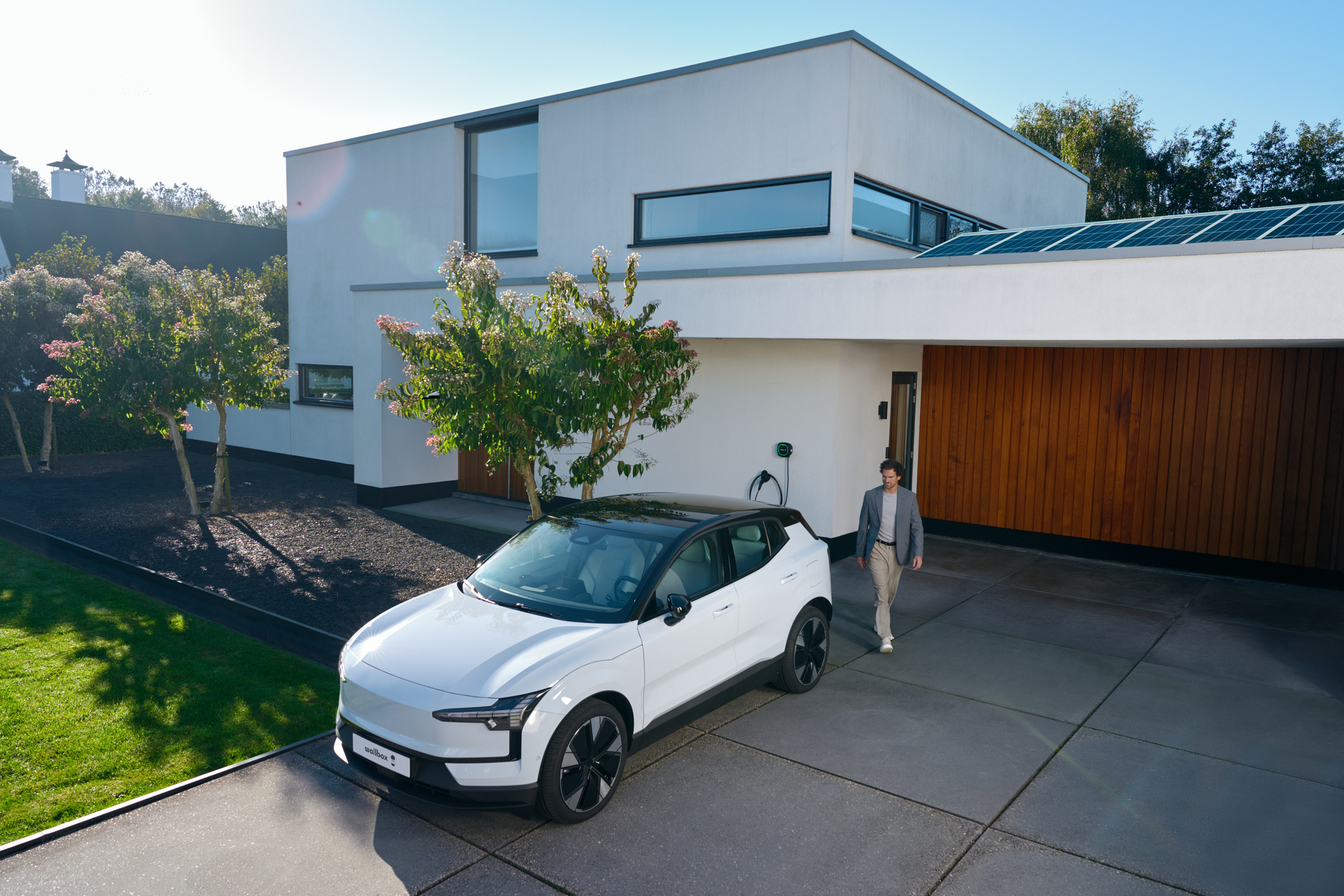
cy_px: 448
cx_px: 672
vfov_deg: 53.1
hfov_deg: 73.7
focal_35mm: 24
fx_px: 896
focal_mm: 24
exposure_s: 1/200
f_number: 8
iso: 200
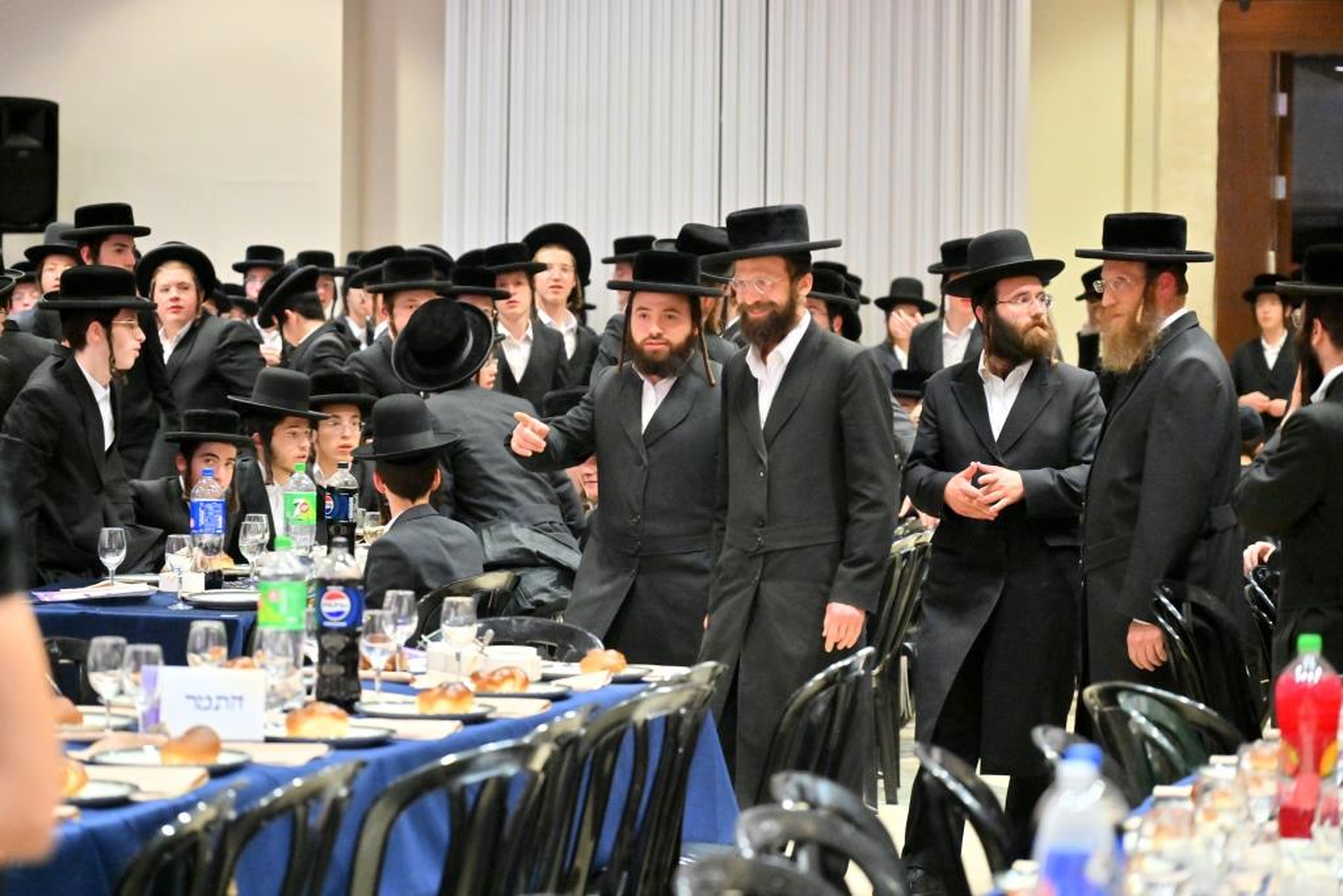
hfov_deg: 18.6
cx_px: 672
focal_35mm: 110
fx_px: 4104
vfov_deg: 12.5
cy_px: 448
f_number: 4
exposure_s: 1/250
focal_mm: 110
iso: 5000
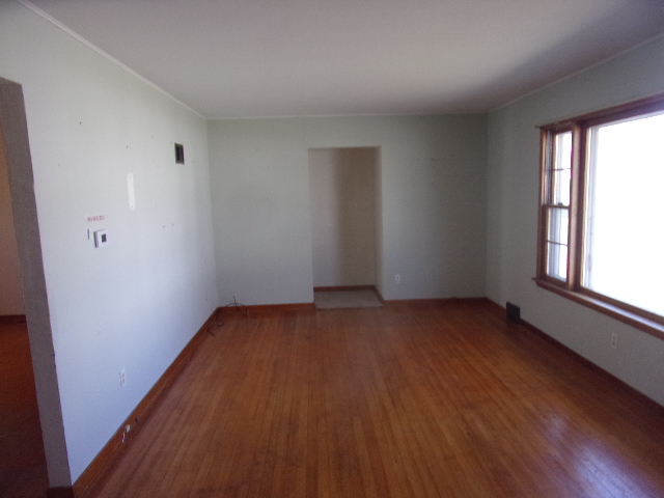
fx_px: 460
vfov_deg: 56.8
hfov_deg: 71.6
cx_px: 332
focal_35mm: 24
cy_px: 249
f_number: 3.3
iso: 90
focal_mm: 4.3
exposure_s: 1/34
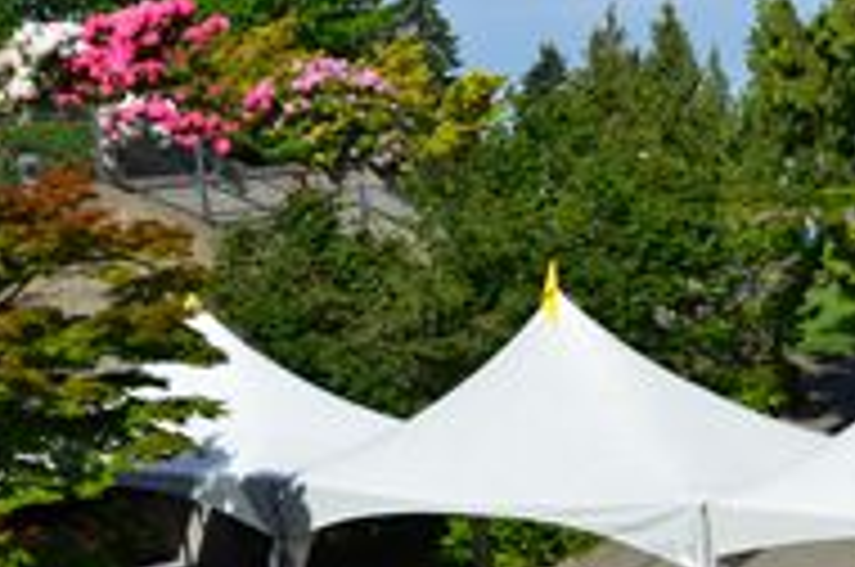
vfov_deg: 15.6
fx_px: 2039
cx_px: 680
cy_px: 549
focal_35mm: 86
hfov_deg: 23.3
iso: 1000
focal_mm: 26
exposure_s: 1/1250
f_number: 13
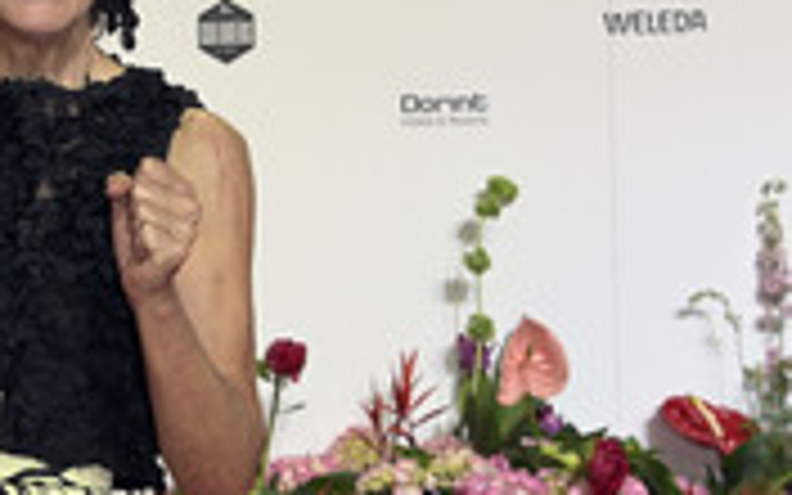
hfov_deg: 16.9
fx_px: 2590
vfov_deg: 10.9
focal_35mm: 120
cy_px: 94
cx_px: -43
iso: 800
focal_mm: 46
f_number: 5.6
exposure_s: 1/250
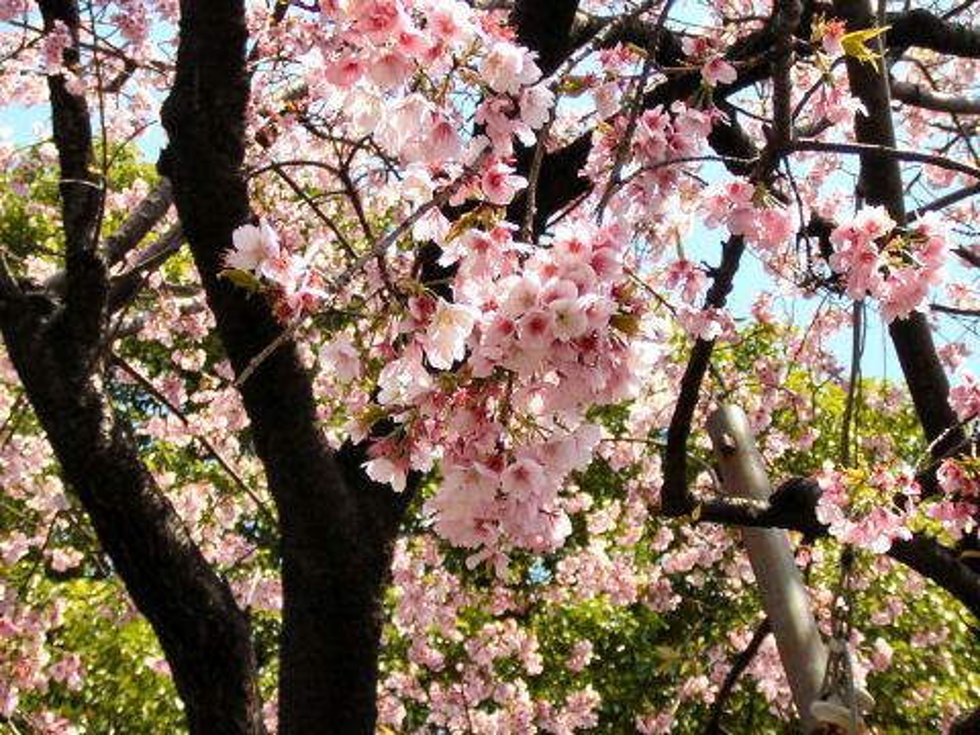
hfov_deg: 18.2
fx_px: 3058
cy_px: 368
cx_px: 490
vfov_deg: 13.7
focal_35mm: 108
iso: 100
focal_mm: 14.1
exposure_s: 1/157
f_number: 4.7
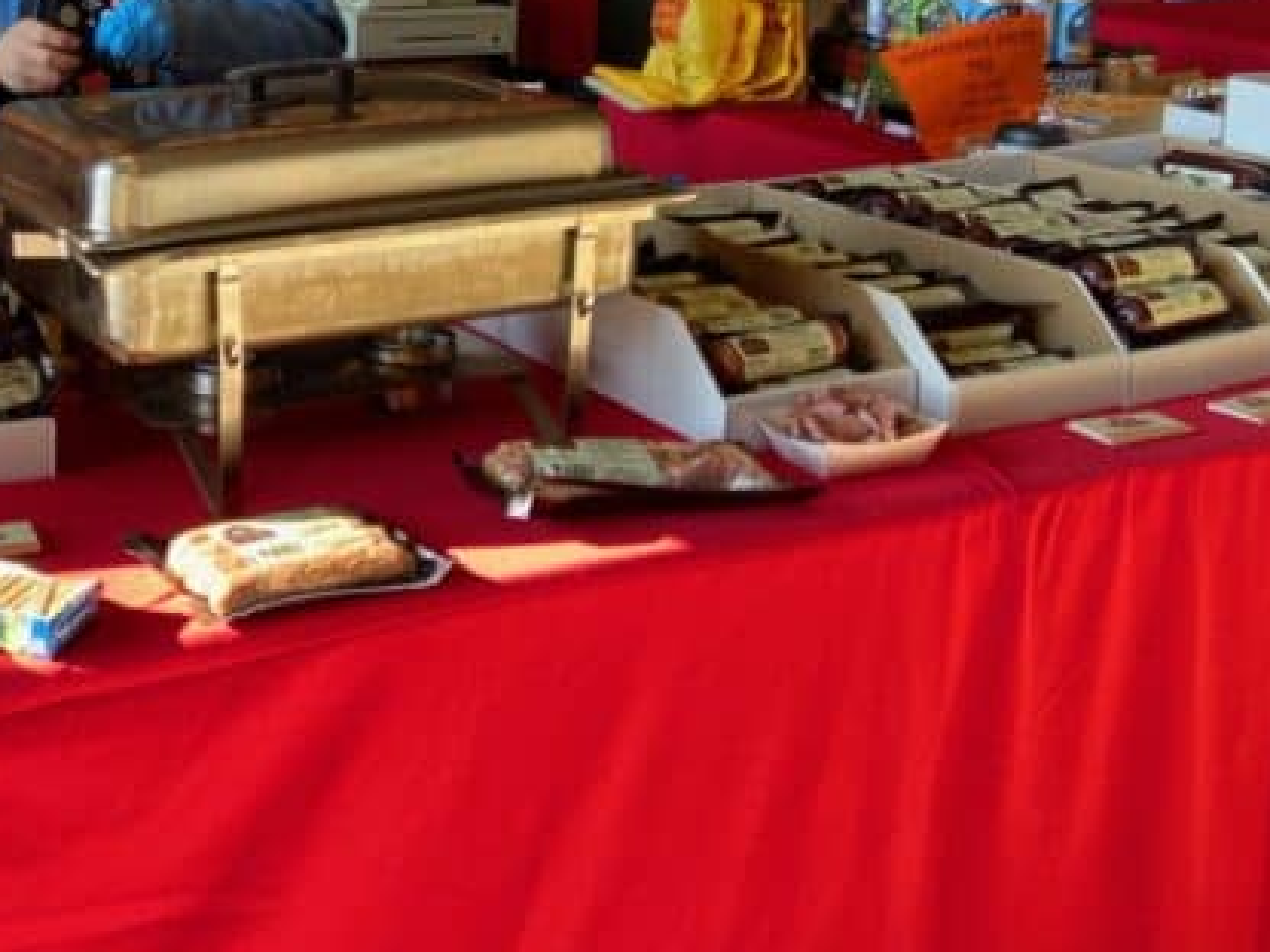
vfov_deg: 28.9
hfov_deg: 37.8
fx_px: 1761
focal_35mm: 48
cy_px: 76
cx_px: 208
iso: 40
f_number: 1.8
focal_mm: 4.25
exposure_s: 1/121
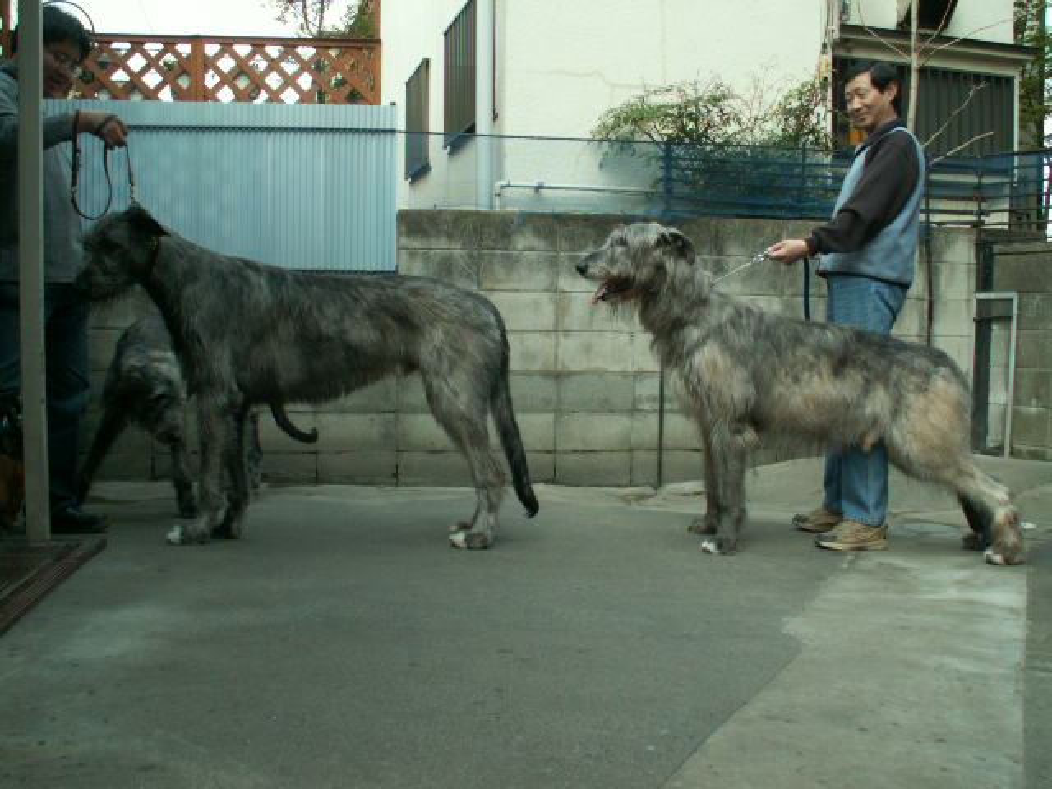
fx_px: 1064
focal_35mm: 35
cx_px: 526
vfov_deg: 40.7
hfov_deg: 52.6
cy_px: 394
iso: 50
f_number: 2.8
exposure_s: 1/200
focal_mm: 5.86
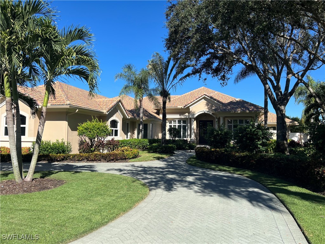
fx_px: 244
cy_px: 122
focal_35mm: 26
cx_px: 162
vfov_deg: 53.1
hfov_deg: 67.3
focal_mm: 5.7
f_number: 1.5
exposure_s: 1/3571
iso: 50
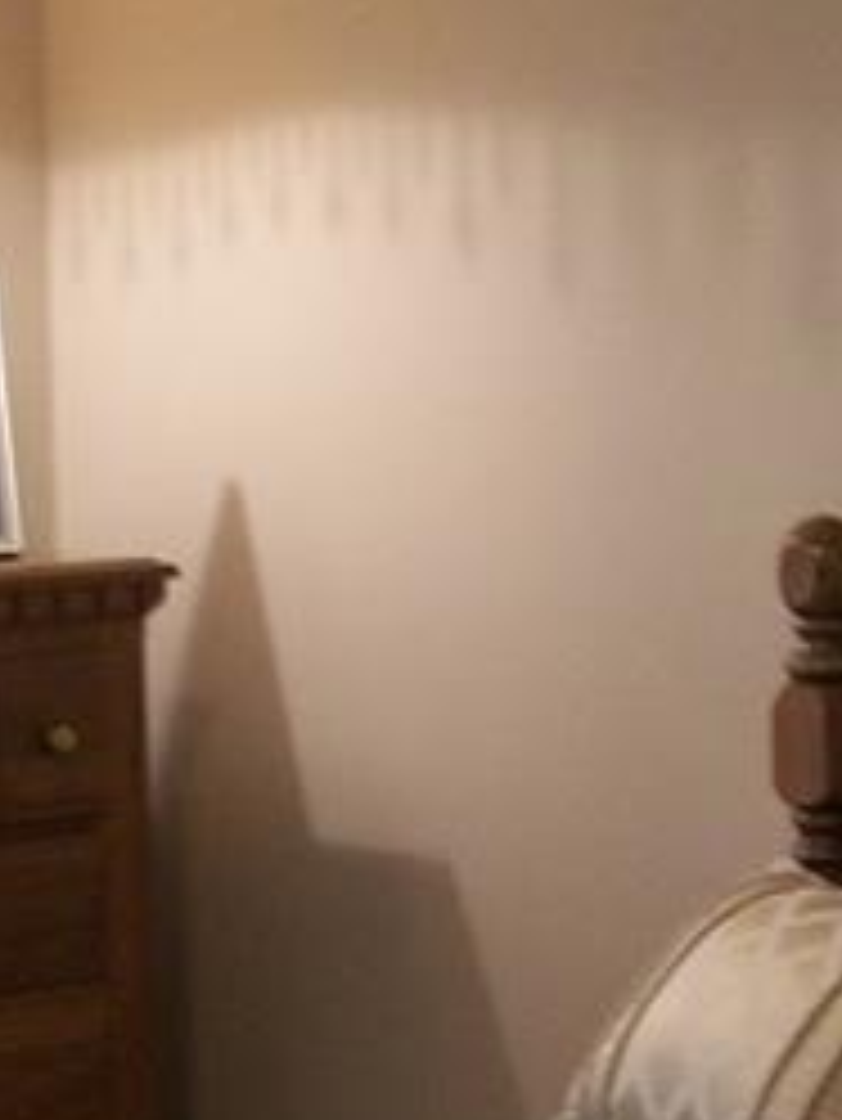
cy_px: 1327
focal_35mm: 144
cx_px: 558
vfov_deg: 13.3
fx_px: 4666
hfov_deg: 10.3
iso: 160
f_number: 3.1
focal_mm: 6.3
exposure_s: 1/13
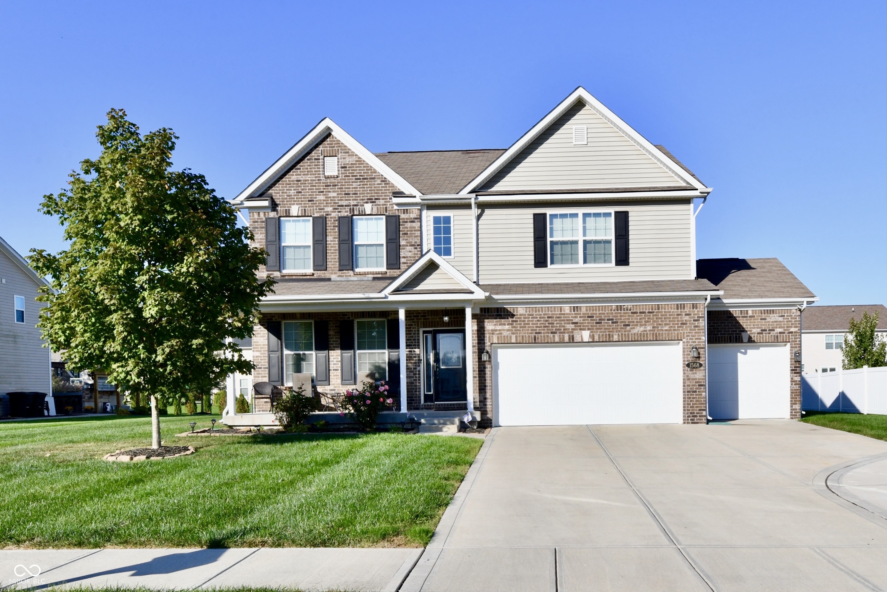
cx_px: 444
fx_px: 517
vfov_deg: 59.5
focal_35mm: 21
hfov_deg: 81.2
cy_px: 296
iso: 640
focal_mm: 21
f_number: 13
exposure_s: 1/640
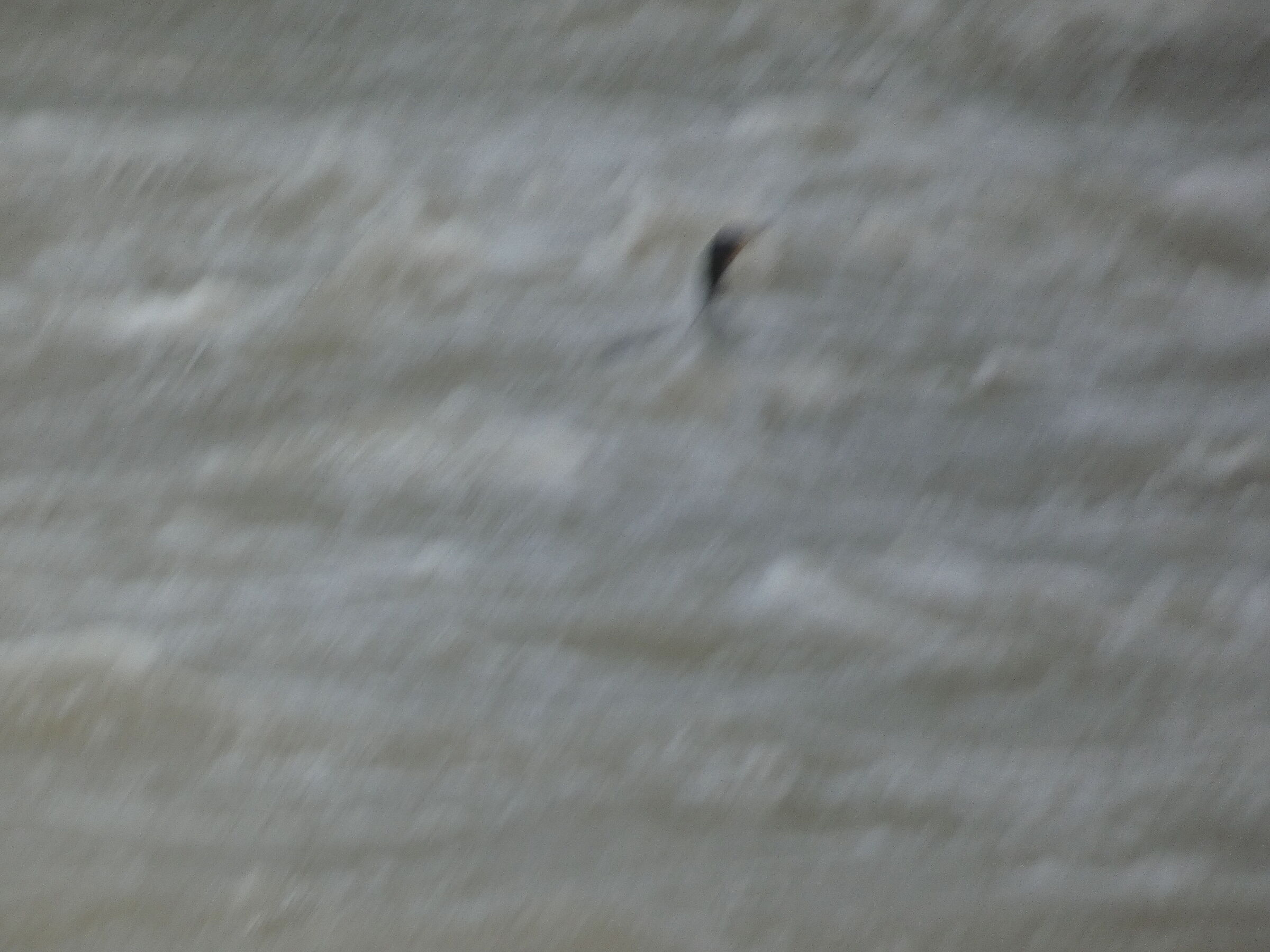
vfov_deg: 1.2
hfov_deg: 1.7
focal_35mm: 1200
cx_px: 635
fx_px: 44026
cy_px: 476
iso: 250
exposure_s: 1/125
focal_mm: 215
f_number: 5.9
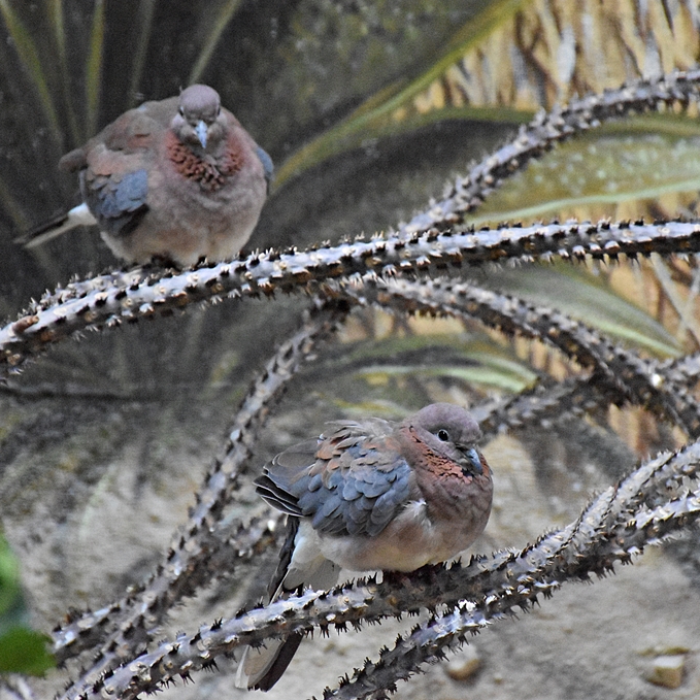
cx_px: 377
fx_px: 6154
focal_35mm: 269
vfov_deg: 6.5
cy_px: 350
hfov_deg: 6.5
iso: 12800
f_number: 5.6
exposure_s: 1/200
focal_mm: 140
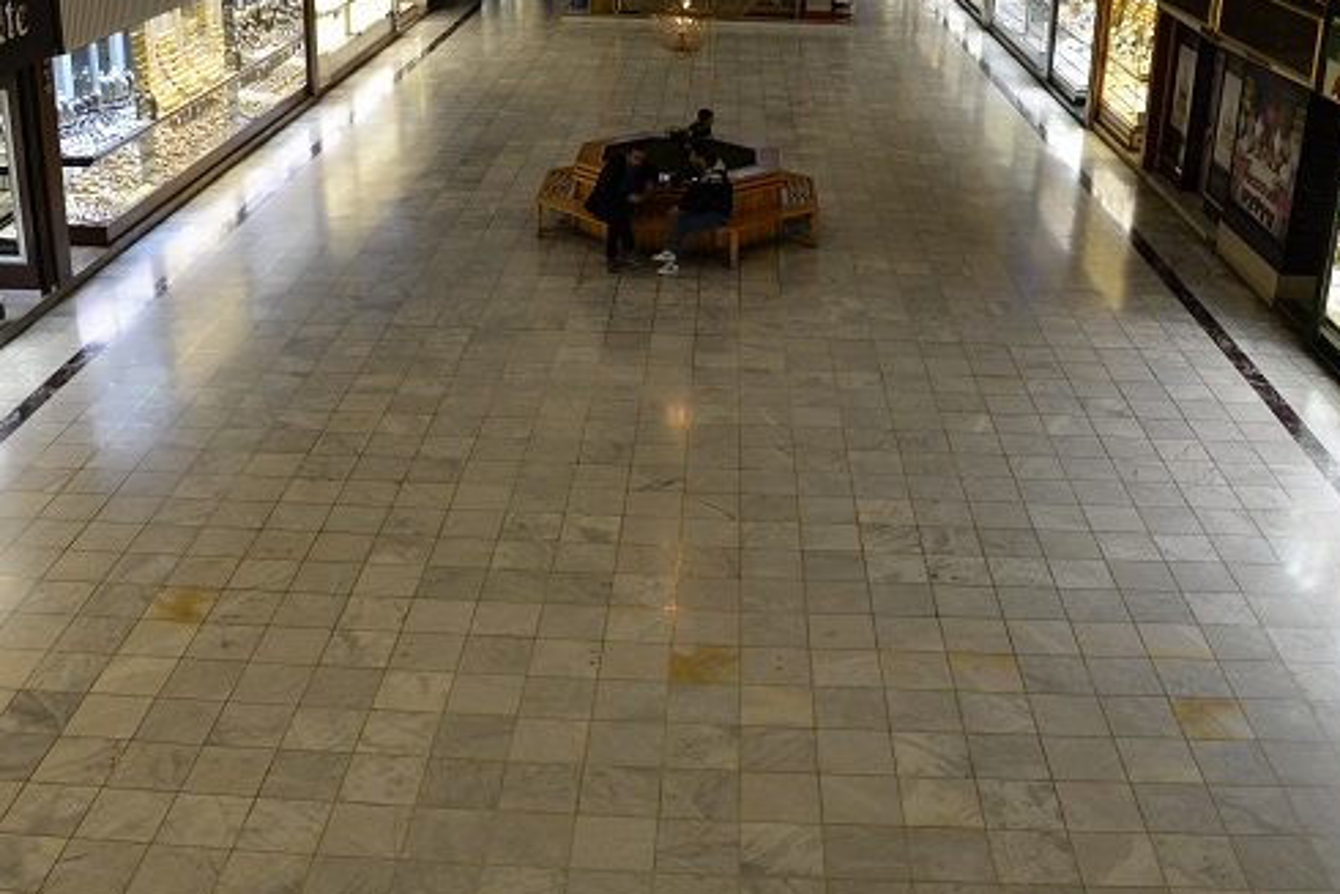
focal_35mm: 40
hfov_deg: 48.4
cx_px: 673
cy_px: 324
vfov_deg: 33.2
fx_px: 1489
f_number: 9
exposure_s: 1/320
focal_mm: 28
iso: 2500
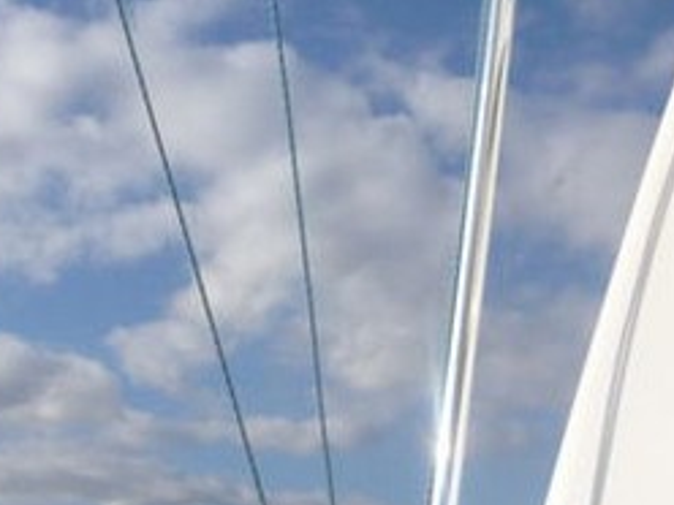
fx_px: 1382
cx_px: -54
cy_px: 508
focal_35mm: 71
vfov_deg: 20.1
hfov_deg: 25.5
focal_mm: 4.9
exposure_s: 1/160
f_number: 10
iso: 100
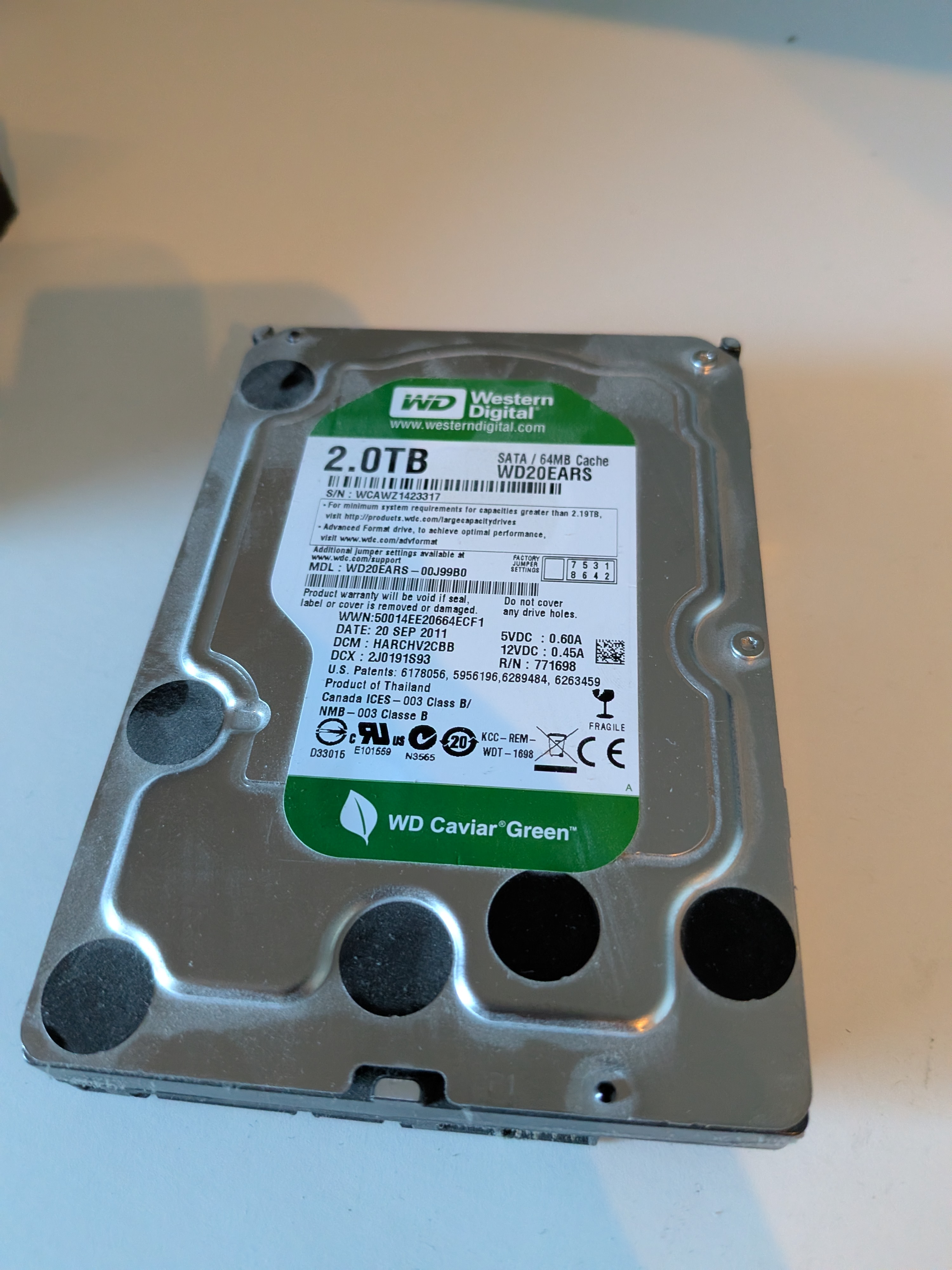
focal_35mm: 24
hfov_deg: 56.8
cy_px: 635
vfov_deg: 71.6
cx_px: 476
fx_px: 880
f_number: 1.7
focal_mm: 4.53
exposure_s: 1/399
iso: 2401
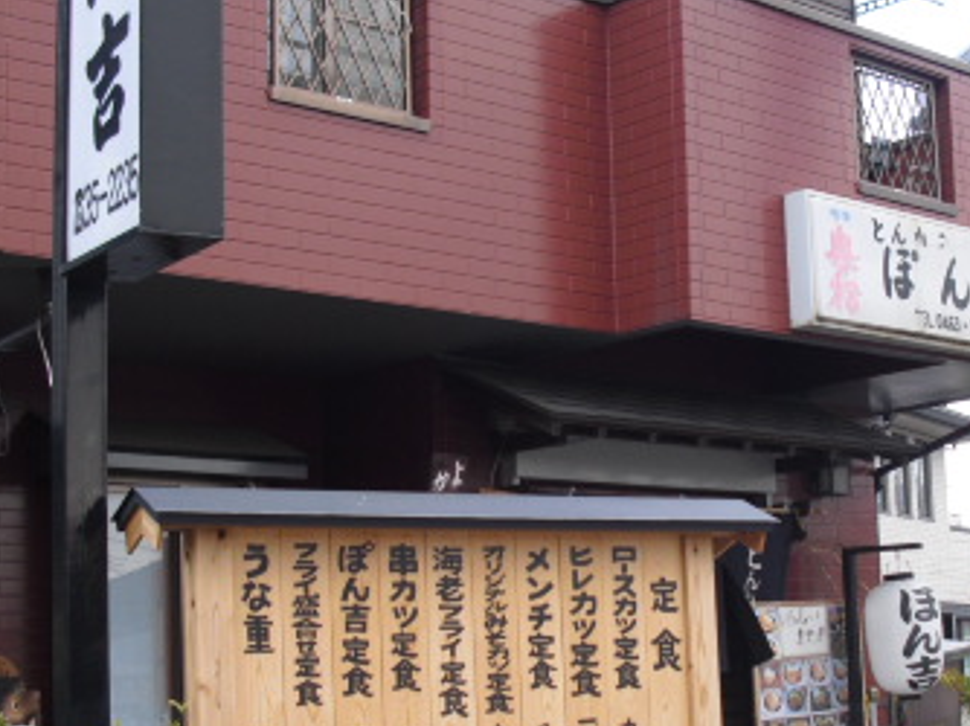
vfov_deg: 21.2
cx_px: 587
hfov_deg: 28.1
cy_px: 459
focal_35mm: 69
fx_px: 1932
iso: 100
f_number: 3.1
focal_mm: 6.3
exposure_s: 1/100
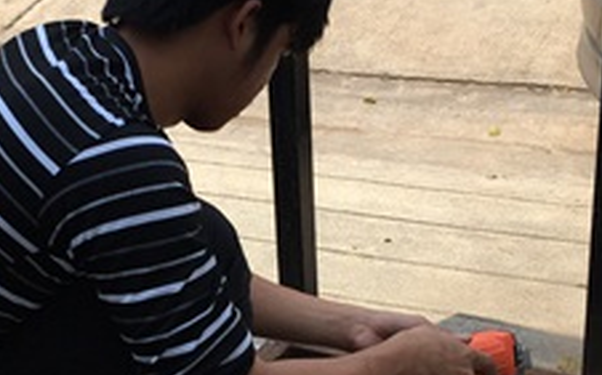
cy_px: 294
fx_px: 1115
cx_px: 210
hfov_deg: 30.0
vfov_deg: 19.0
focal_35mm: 68
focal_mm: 4.15
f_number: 2.2
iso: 32
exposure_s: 1/1236
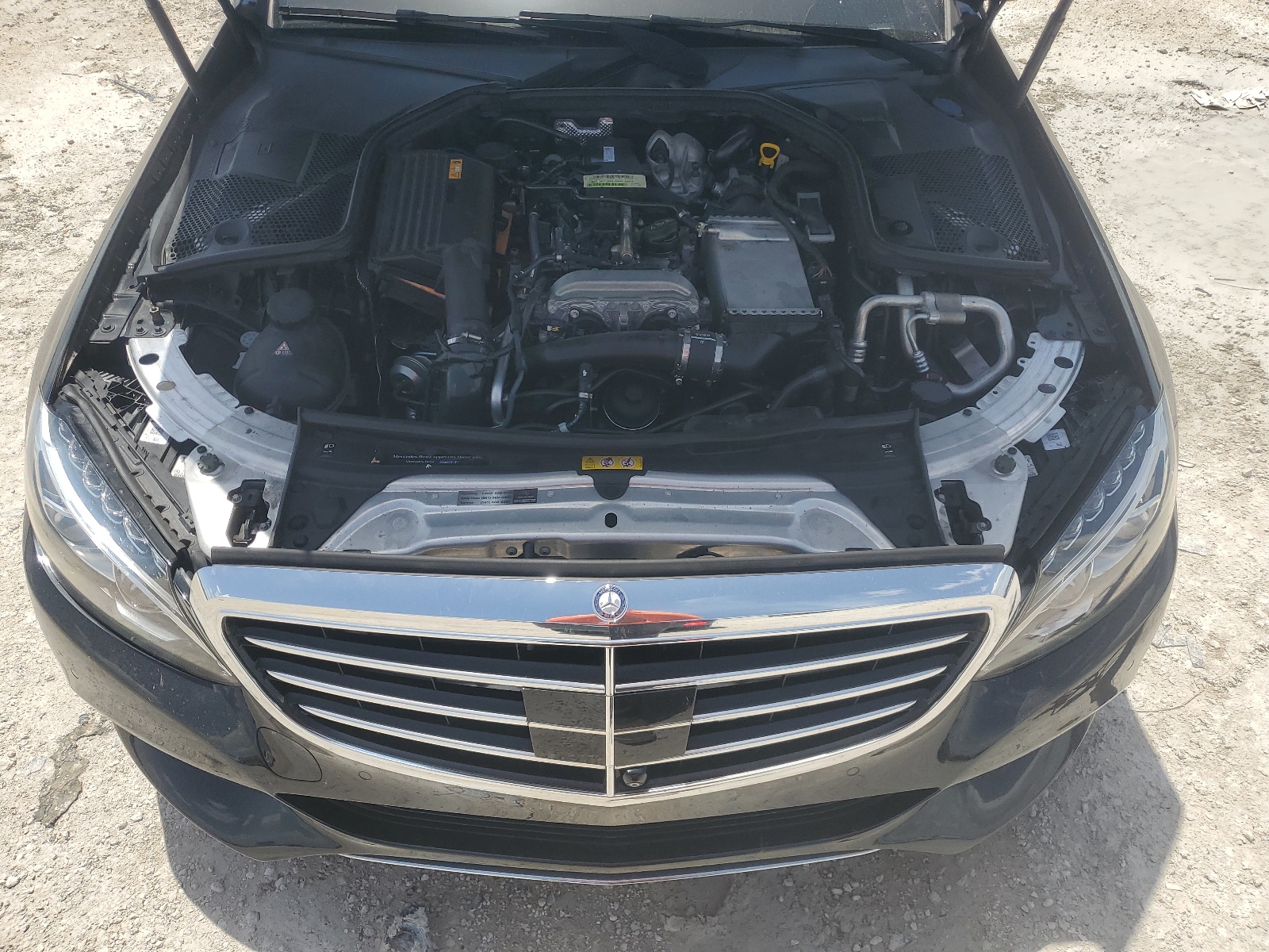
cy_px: 476
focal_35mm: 26
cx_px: 634
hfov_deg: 67.3
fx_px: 953
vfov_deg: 53.1
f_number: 1.5
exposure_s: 1/3333
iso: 50
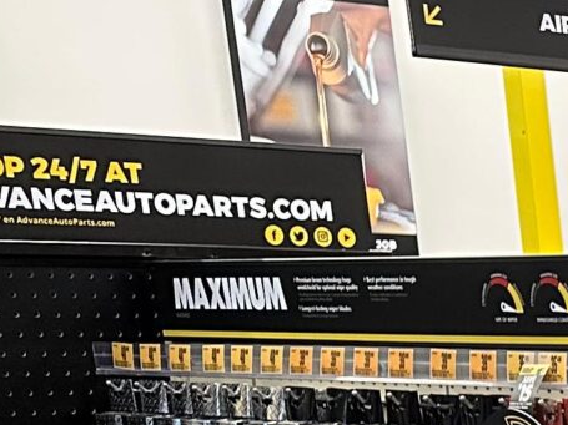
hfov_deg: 11.2
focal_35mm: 135
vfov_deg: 9.9
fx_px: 2215
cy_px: 956
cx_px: 1511
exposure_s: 1/60
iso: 160
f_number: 1.78
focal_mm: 6.86
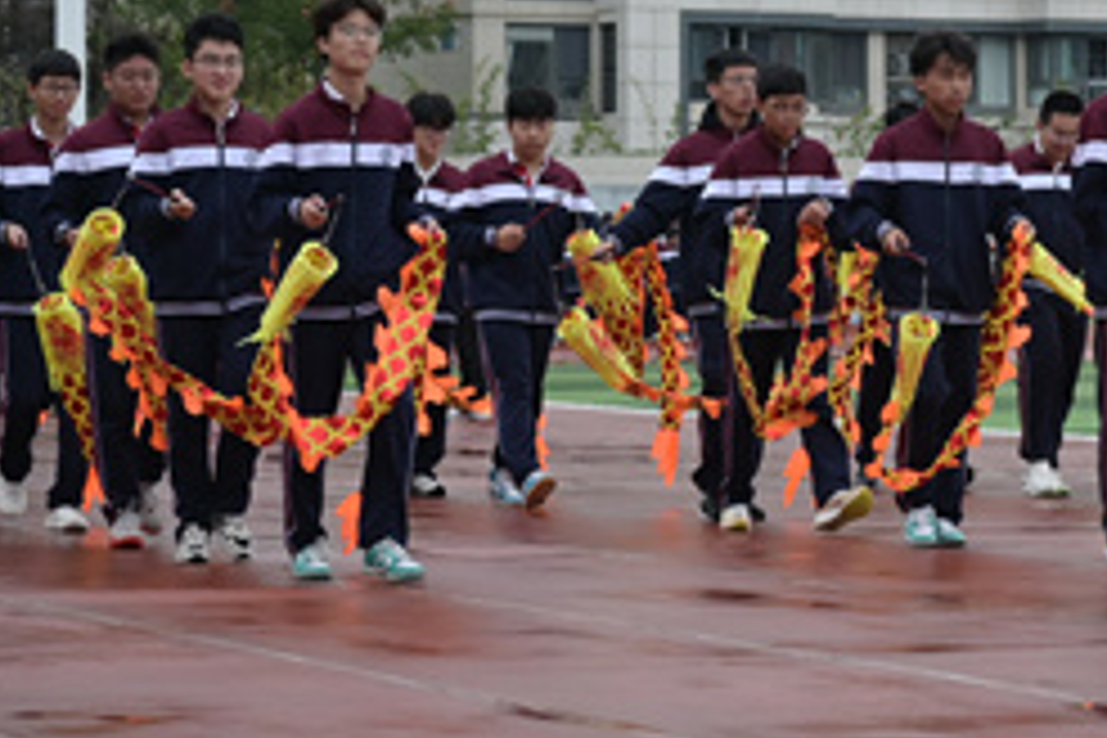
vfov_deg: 7.5
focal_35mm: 183
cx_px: 1184
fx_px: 5627
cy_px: 86
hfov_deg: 11.1
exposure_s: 1/250
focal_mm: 50
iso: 360
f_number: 4.5
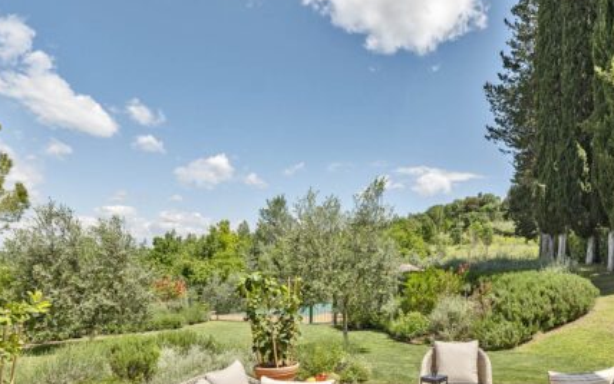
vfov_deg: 48.2
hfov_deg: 68.1
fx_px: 419
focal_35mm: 25
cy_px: 267
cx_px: 456
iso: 200
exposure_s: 1/320
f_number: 10
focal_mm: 14
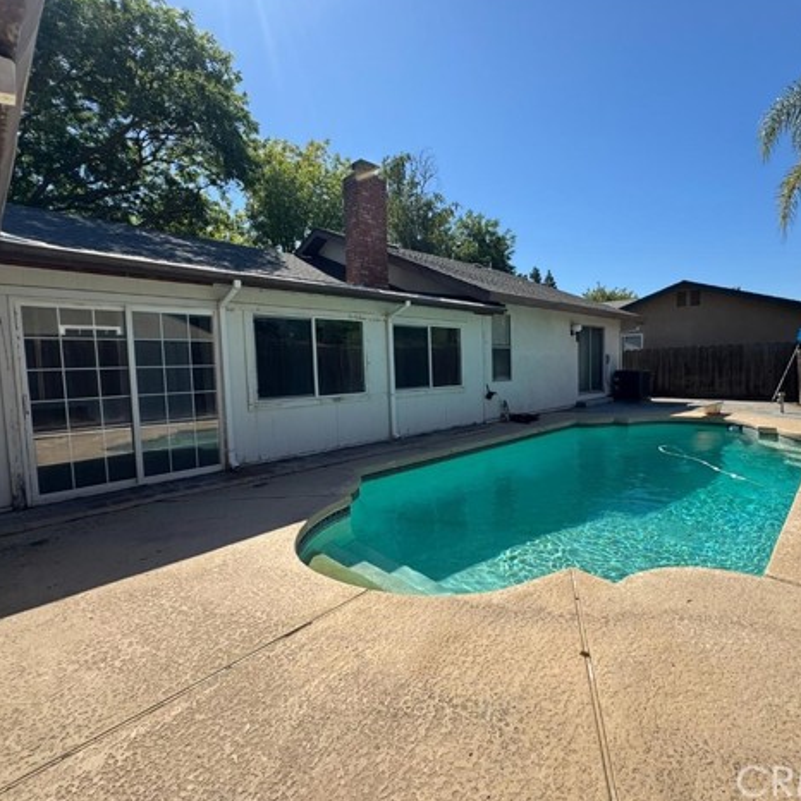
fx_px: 445
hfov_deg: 83.6
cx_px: 450
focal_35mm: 17
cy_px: 394
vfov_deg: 84.0
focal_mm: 2.22
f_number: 2.2
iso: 50
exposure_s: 1/1600
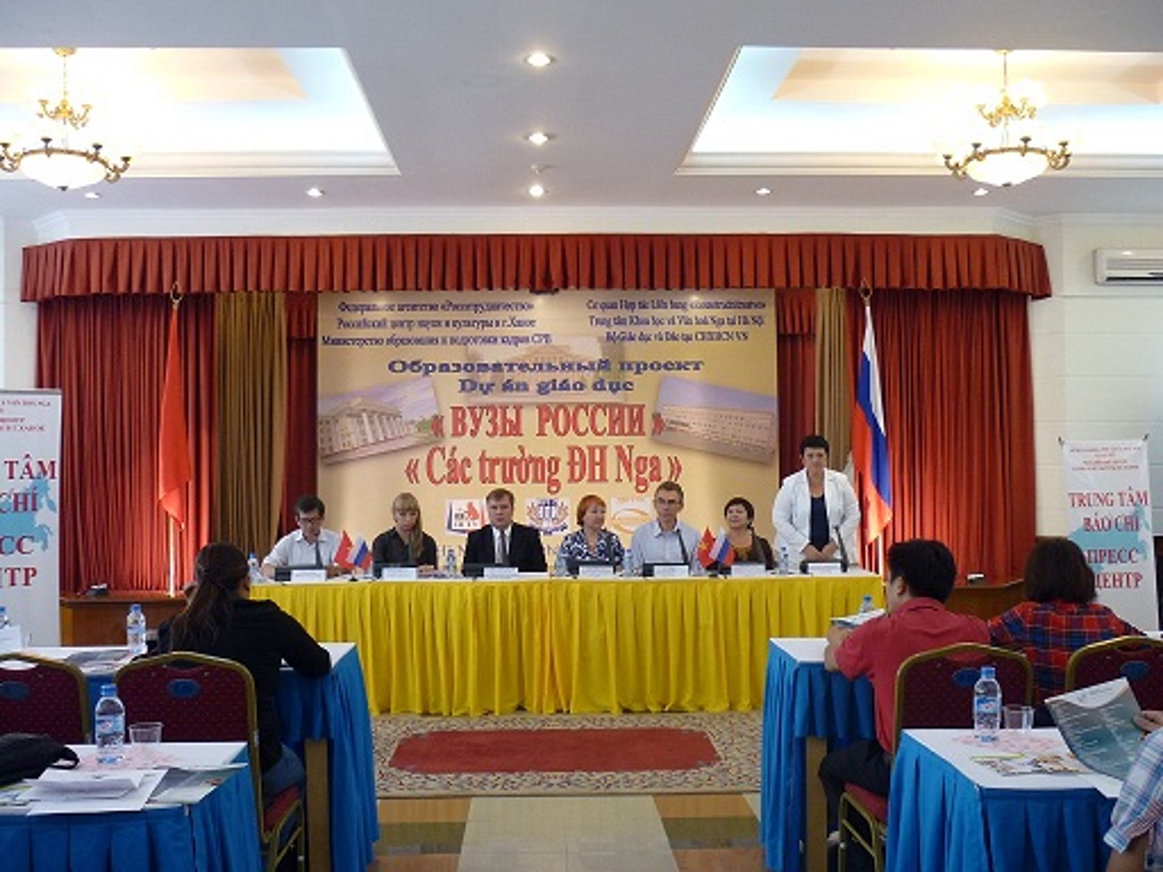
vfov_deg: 42.9
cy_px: 436
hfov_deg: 55.4
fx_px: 1109
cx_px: 582
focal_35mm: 33
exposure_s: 1/30
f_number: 2.8
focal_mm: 5.5
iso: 200
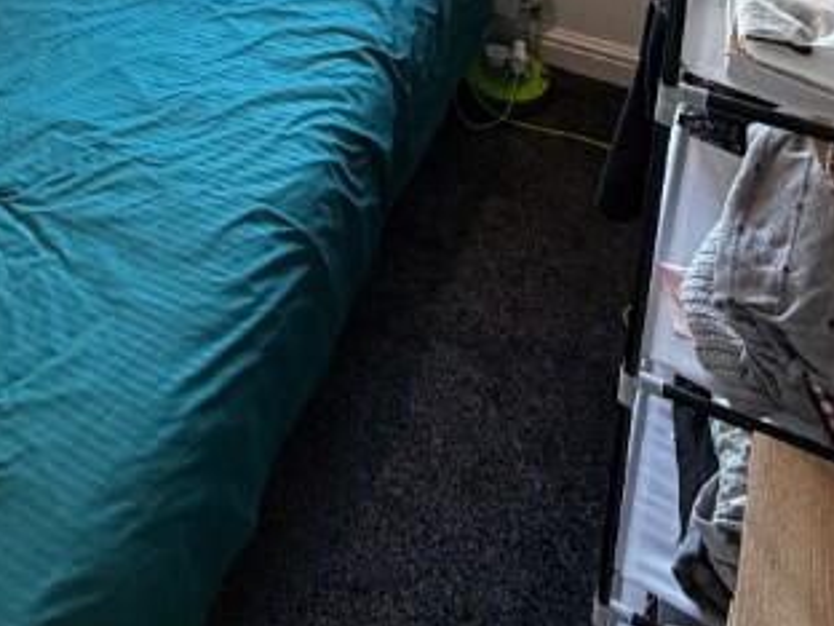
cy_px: -265
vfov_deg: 25.3
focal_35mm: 46
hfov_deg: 38.9
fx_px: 1108
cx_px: 115
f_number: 2.2
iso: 250
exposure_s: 1/100
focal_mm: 2.22
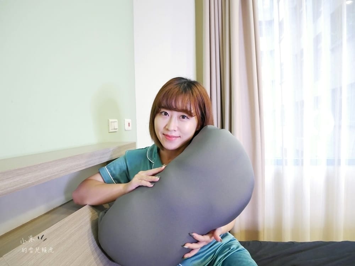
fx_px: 246
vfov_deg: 56.8
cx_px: 178
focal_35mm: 24
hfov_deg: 71.6
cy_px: 133
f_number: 3.5
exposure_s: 1/20
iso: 3200
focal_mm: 12
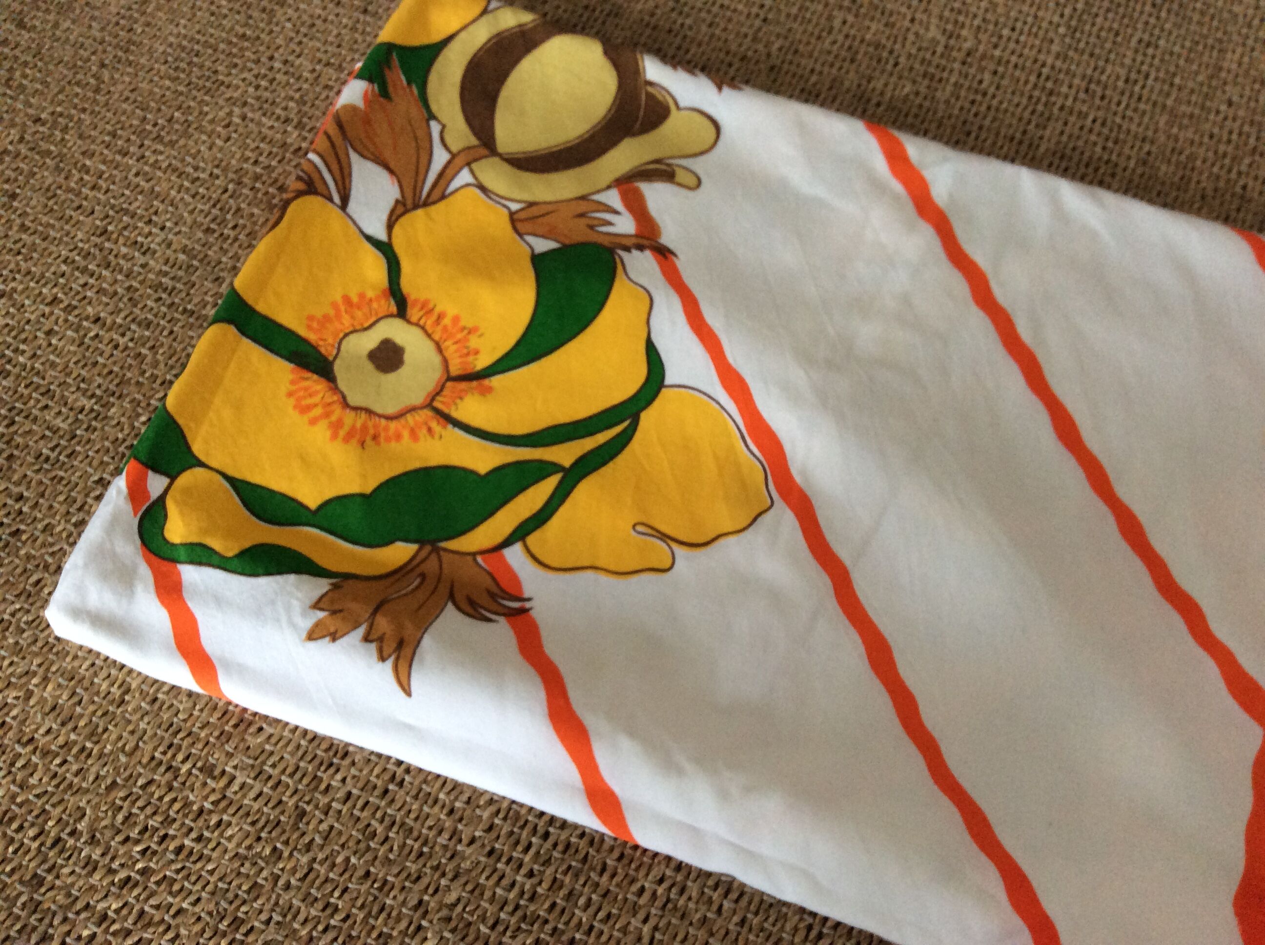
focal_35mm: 32
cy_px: 472
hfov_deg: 56.9
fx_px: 1168
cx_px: 632
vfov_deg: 44.1
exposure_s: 1/25
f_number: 2.4
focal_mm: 3.3
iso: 125
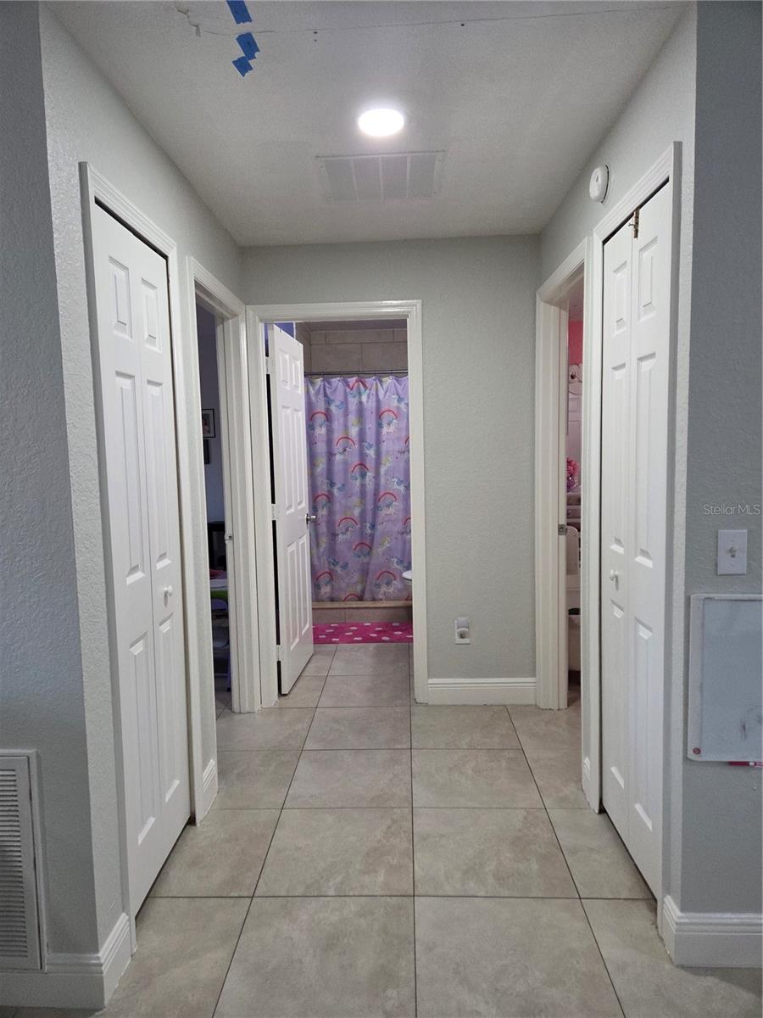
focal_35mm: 23
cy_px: 509
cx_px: 382
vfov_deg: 73.9
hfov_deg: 58.9
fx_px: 676
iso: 250
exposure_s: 1/120
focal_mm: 5.4
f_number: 1.8
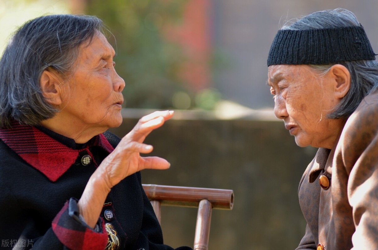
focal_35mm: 218
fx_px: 2279
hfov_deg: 9.5
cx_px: 189
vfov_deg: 6.3
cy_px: 125
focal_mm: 145
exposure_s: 1/320
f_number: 3.5
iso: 400
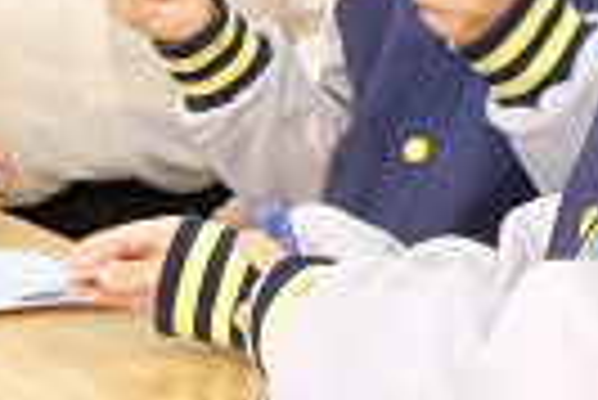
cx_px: 436
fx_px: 2844
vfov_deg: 7.7
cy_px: -387
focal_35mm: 171
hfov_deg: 12.0
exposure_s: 1/100
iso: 800
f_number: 4.4
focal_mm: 25.6
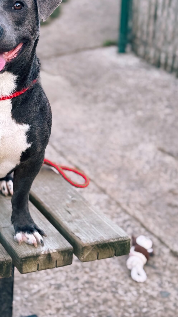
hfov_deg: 15.6
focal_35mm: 76
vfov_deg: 27.7
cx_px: 8
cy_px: 103
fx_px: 638
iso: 64
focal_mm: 6.76
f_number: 1.78
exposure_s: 1/390
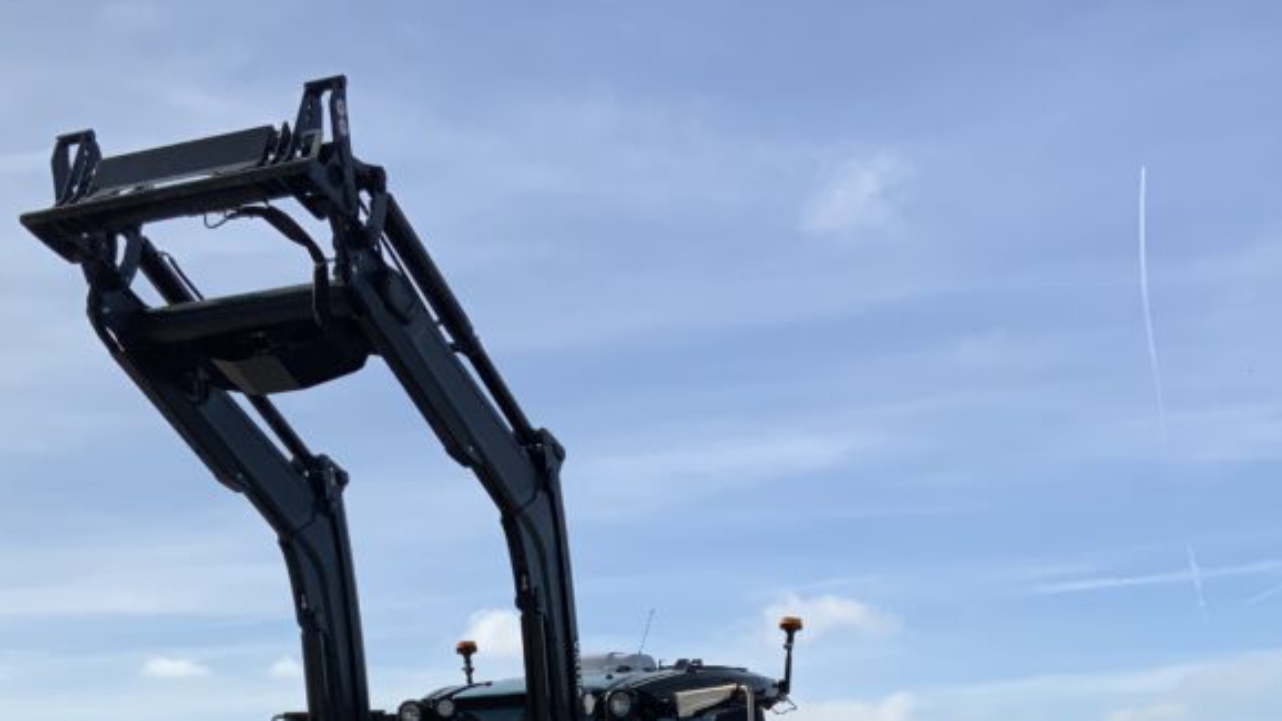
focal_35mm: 56
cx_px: 634
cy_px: 819
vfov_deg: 20.3
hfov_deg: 37.2
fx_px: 1903
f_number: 1.8
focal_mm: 3
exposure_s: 1/3125
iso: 20
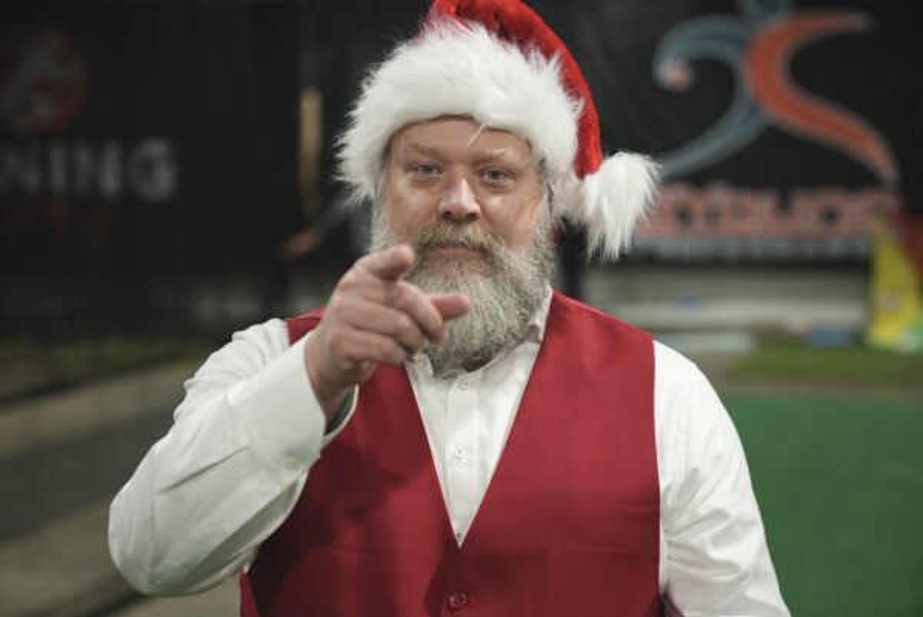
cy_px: 308
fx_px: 1796
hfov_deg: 28.8
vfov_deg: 19.5
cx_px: 462
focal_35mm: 70
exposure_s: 1/160
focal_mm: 70
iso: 800
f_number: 2.8
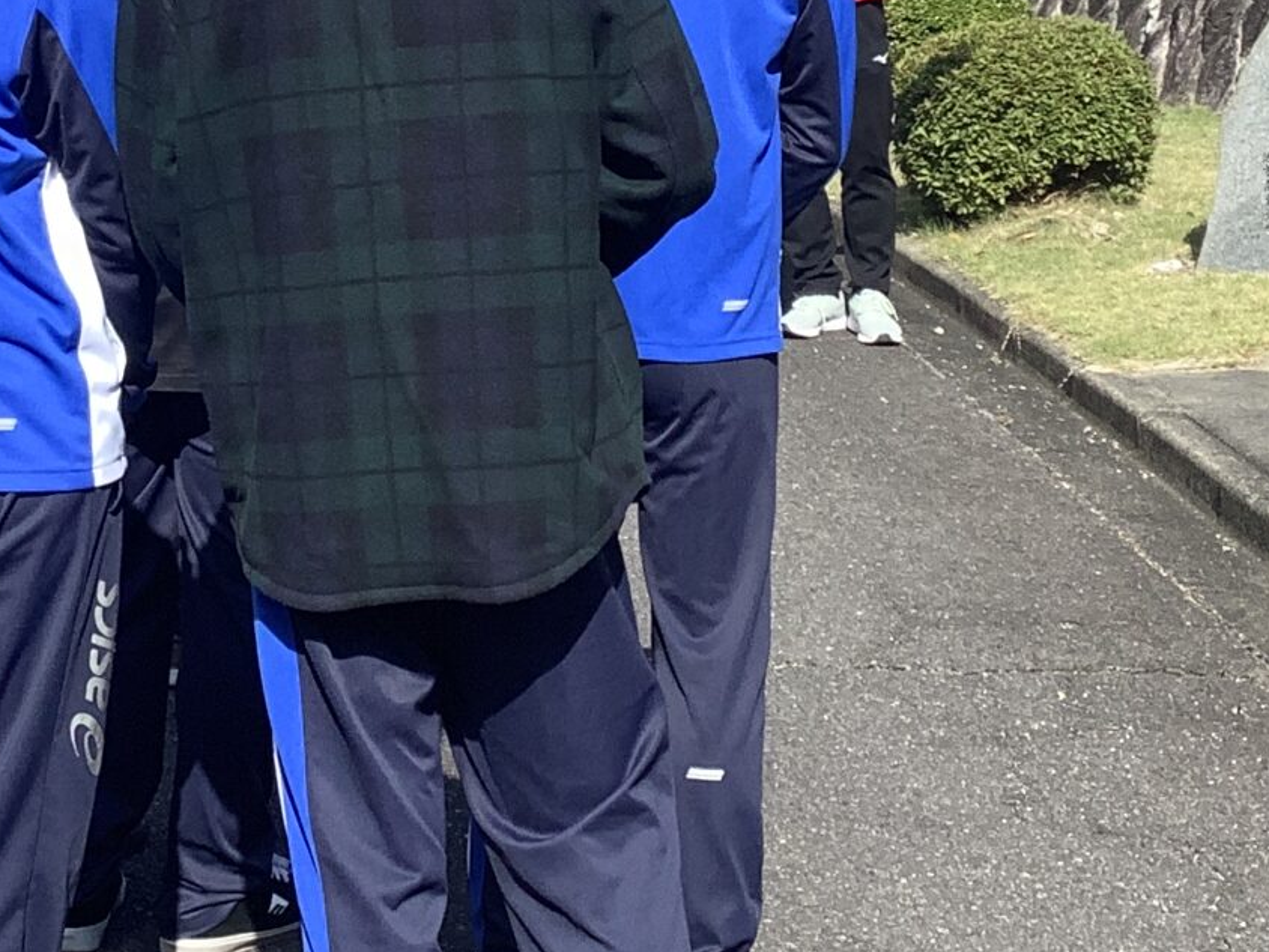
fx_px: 3446
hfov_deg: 20.9
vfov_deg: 15.5
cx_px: 540
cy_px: 20
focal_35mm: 94
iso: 25
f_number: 2.4
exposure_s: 1/715
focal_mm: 3.3
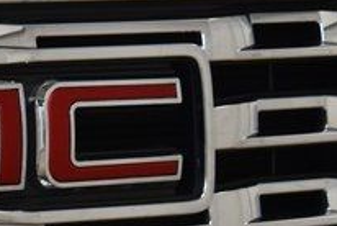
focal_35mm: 387
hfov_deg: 5.2
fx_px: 3628
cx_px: -272
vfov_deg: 3.6
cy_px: 209
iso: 1600
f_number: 7.1
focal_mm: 52
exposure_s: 1/60
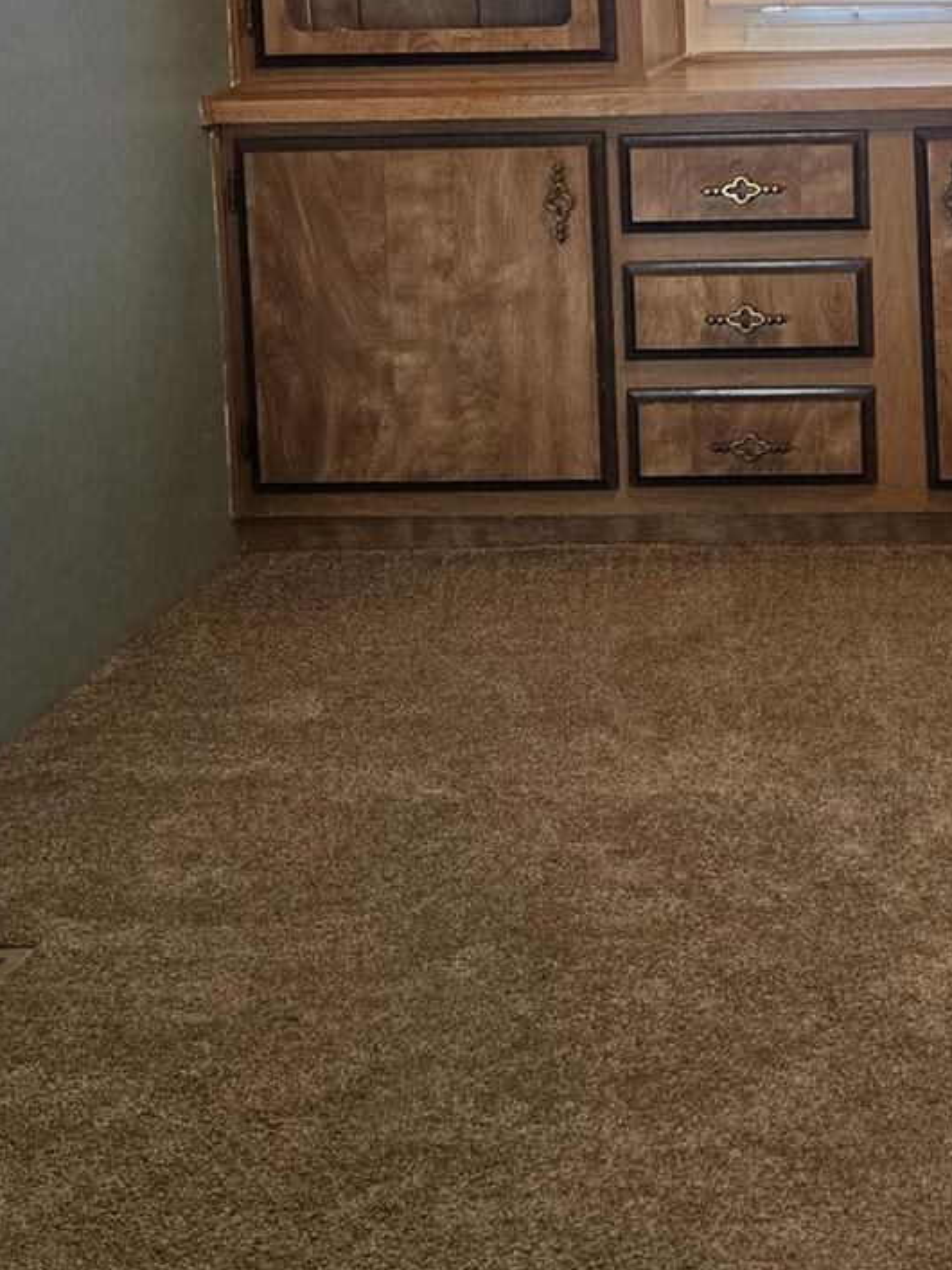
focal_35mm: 75
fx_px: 2751
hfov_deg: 19.0
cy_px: 23
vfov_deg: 24.9
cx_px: 988
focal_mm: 5.4
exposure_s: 1/120
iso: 160
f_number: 1.8
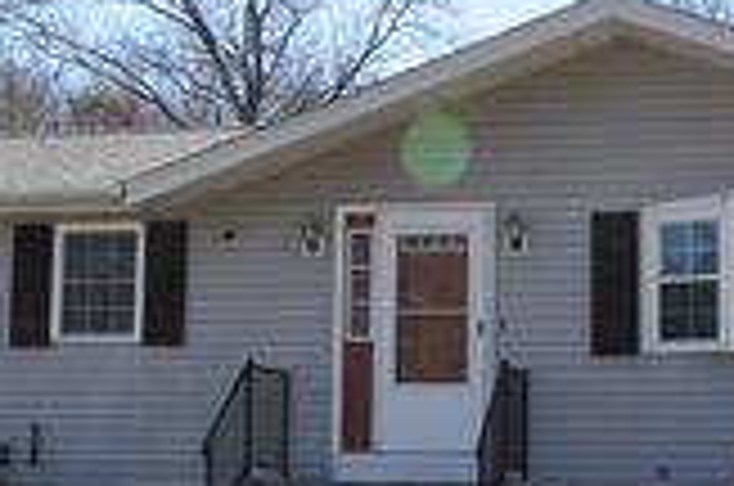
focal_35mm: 83
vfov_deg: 16.4
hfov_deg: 24.5
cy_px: 320
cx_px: 396
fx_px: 1689
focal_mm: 18
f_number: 10
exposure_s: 1/200
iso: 200
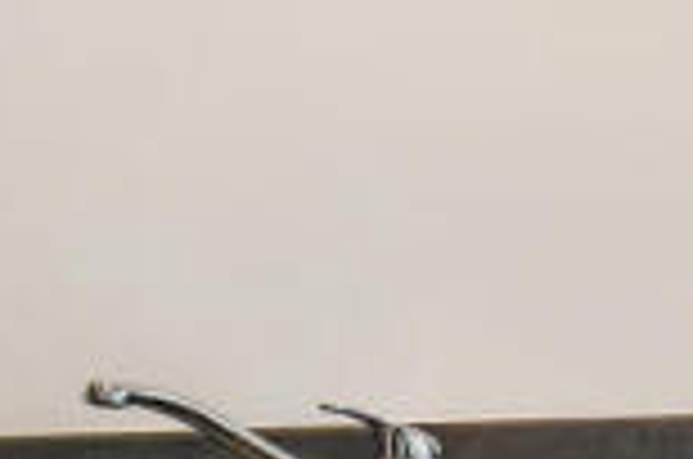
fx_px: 1229
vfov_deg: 20.9
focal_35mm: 64
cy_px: 367
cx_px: 1307
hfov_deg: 20.2
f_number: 5
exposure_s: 1/200
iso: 500
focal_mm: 10
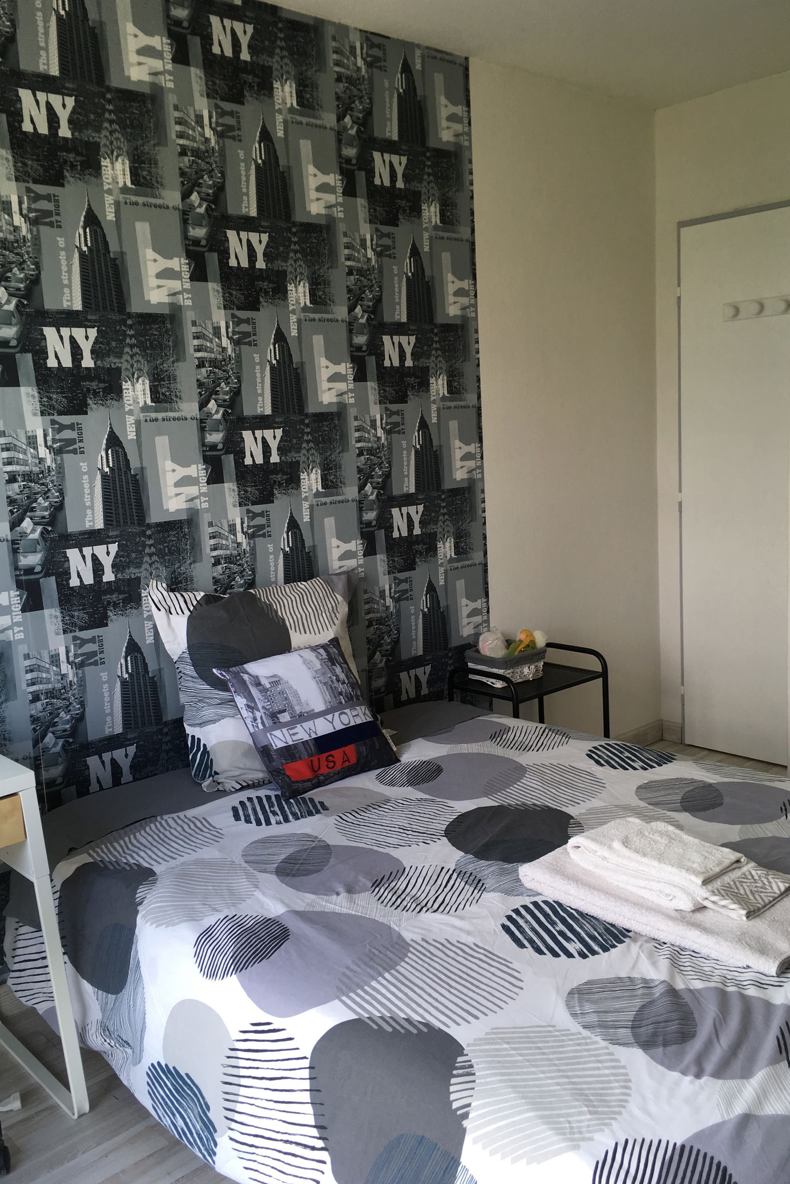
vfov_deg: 60.3
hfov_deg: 42.3
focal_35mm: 31
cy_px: 583
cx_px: 380
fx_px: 1020
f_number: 2.2
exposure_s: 1/50
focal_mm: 4.15
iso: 25
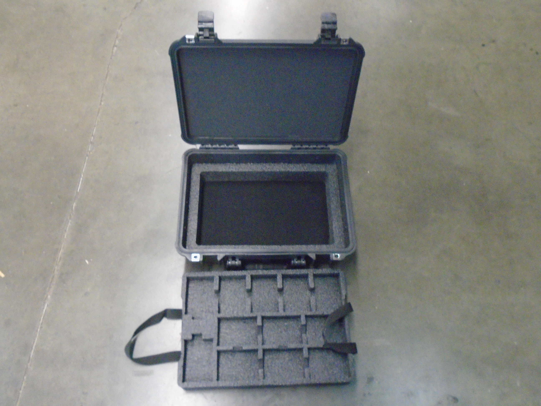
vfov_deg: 45.4
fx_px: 484
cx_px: 270
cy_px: 203
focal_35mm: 31
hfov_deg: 58.4
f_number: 3.5
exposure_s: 1/15
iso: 800
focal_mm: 5.5
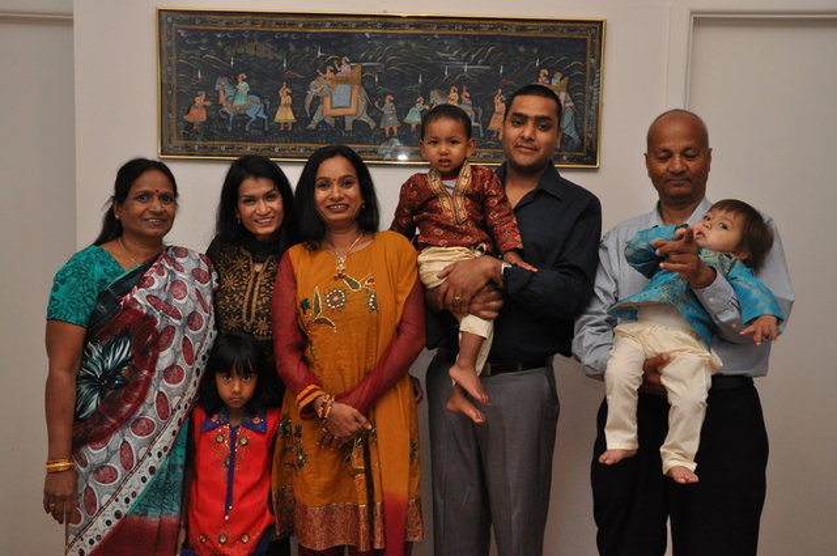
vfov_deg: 34.1
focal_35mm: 39
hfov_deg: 49.6
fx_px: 906
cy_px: 278
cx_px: 418
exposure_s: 1/60
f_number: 7.1
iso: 1600
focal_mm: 26
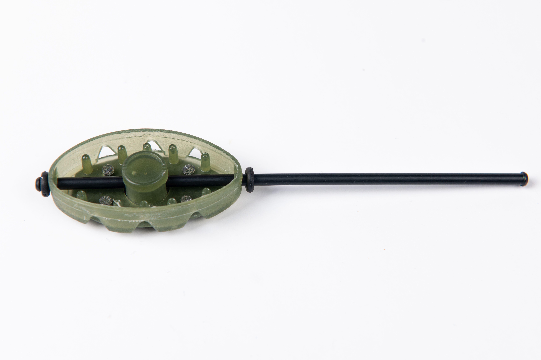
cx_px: 270
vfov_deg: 19.5
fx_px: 1052
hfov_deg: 28.8
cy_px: 180
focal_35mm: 70
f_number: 9
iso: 100
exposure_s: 1/100
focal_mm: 70
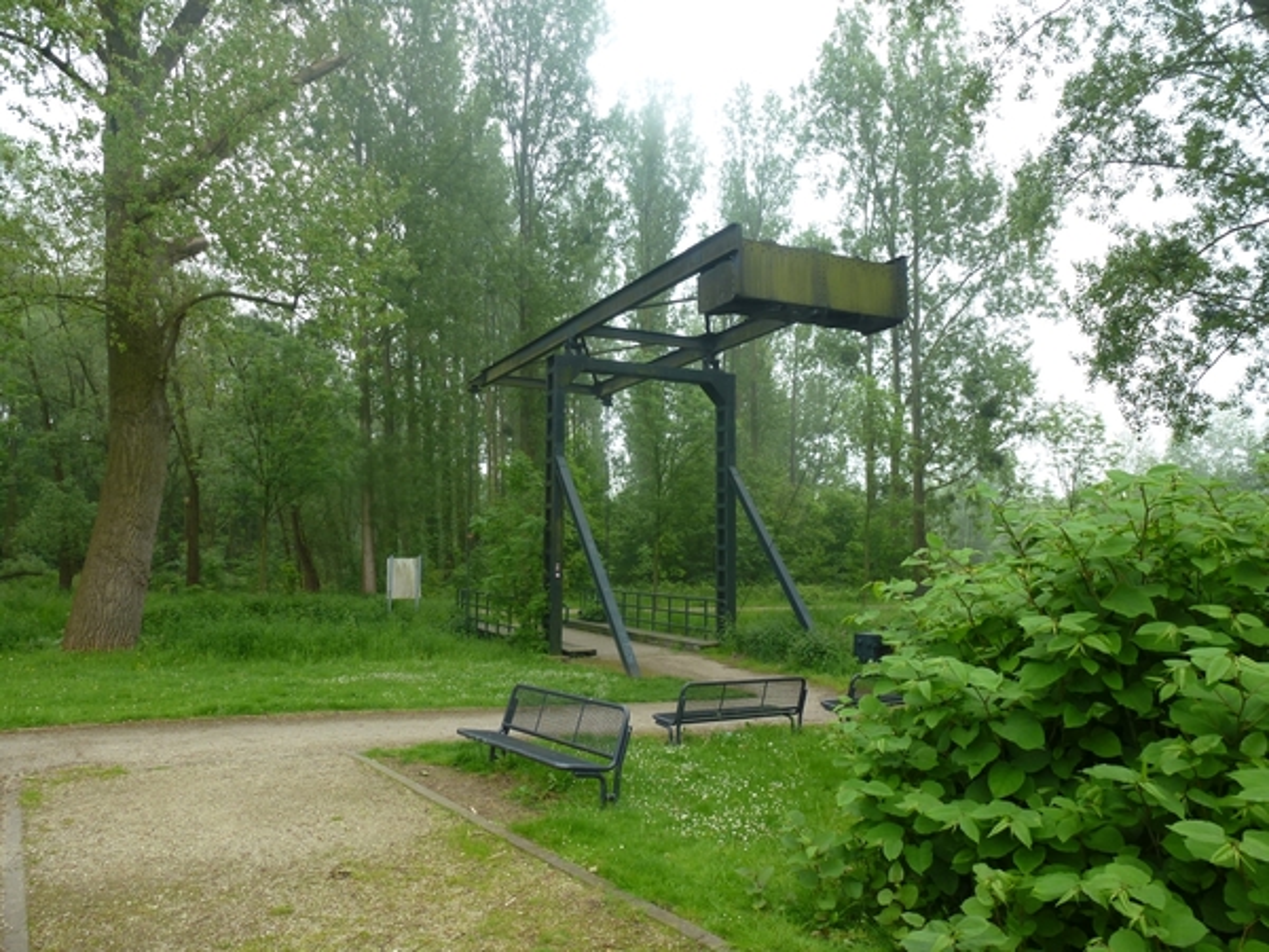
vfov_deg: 56.8
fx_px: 880
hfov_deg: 71.6
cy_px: 476
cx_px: 634
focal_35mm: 24
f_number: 3.5
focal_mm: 4.3
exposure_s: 1/125
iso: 100
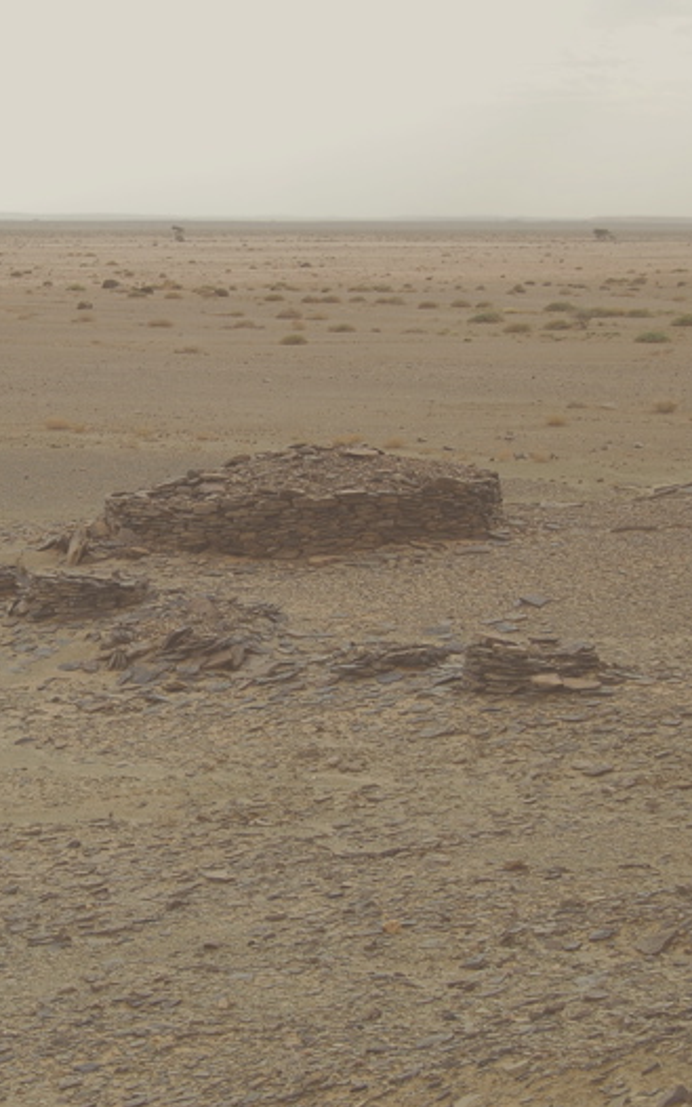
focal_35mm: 79
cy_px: 552
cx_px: 46
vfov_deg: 26.1
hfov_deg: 16.3
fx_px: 2383
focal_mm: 34
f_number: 7.1
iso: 200
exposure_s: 1/200
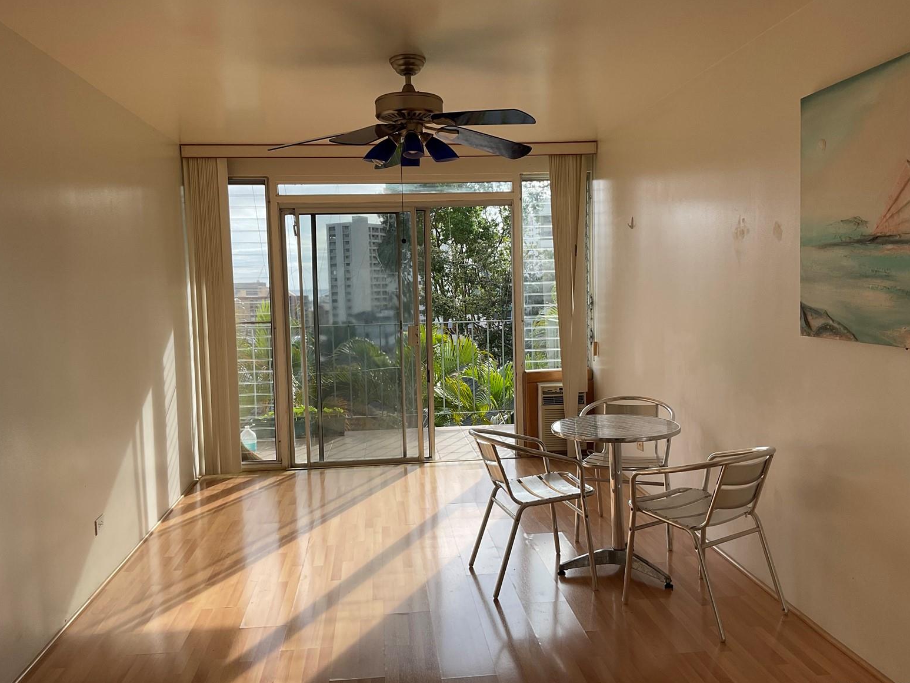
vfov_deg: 46.8
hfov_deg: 60.0
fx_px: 789
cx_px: 455
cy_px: 342
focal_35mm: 30
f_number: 1.8
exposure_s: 1/627
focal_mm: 3
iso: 16
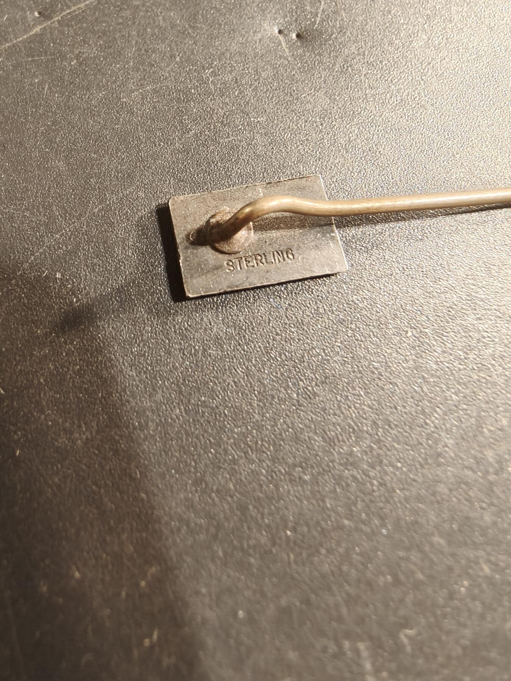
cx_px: 256
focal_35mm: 23
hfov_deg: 58.9
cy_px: 340
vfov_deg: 73.9
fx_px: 453
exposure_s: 1/50
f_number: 2
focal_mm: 2.32
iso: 800
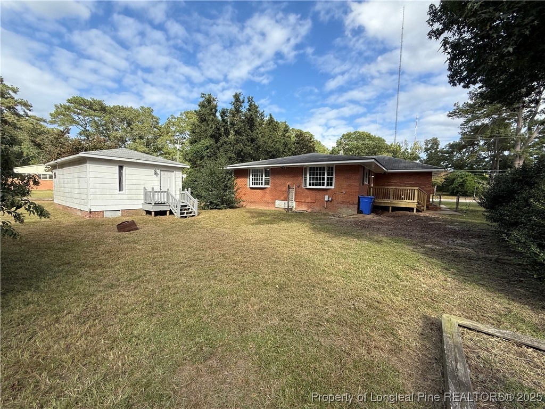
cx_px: 272
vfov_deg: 85.7
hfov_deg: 102.1
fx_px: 220
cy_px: 204
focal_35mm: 14
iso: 64
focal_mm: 2.22
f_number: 2.2
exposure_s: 1/853
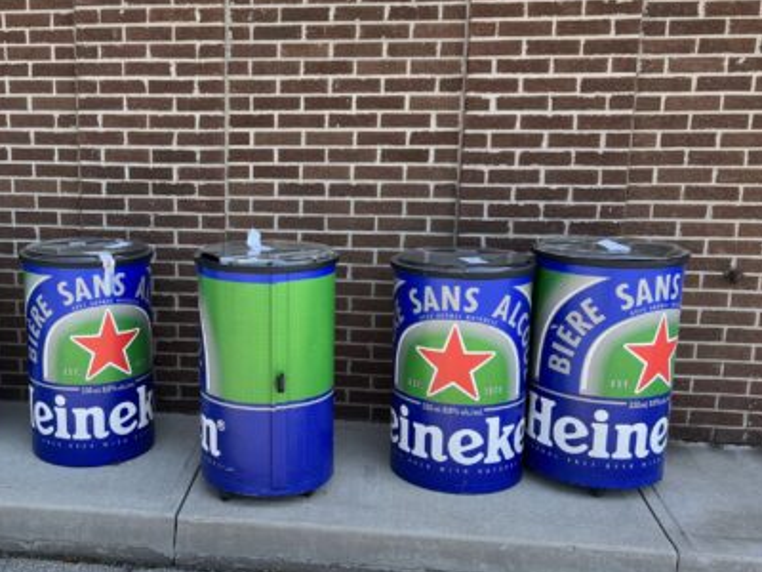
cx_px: 248
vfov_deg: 36.8
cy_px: 315
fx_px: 859
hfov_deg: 47.0
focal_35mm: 39
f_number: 1.5
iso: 50
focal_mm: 5.7
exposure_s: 1/840
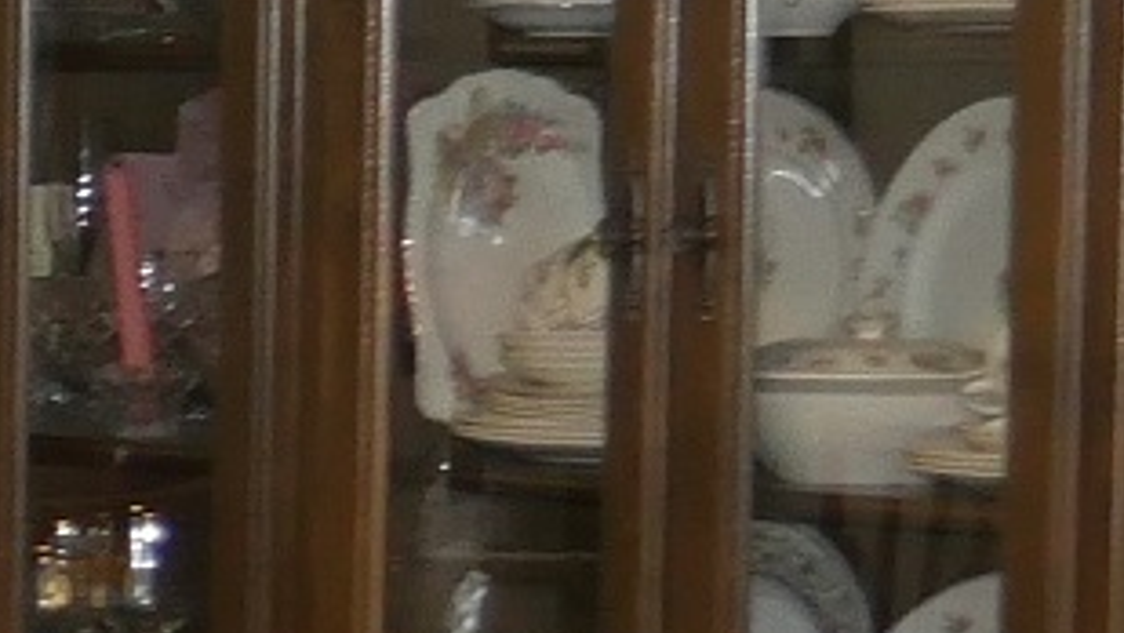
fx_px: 7721
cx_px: -2048
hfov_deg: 7.5
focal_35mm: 259
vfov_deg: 4.7
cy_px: 797
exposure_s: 1/60
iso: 800
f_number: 3.6
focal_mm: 16
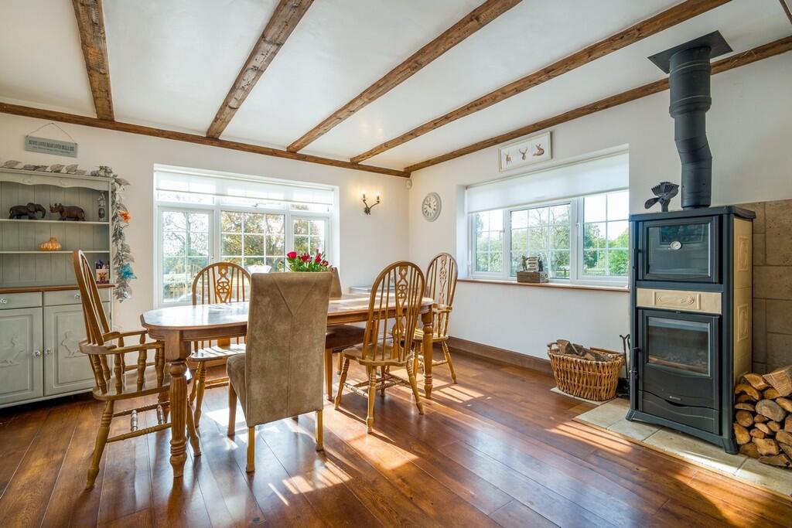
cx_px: 396
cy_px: 264
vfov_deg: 77.3
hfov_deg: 100.4
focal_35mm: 15
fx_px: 330
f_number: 7.1
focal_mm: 10.3
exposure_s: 1/20
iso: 160
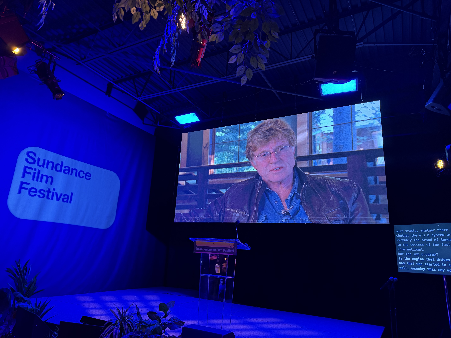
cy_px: 169
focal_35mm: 24
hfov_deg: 71.6
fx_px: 313
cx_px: 226
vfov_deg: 56.8
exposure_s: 1/60
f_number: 1.78
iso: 400
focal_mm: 6.76
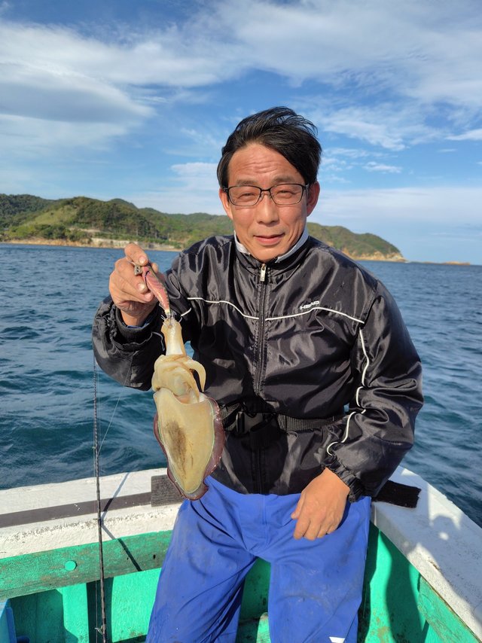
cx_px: 241
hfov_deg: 58.9
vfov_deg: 73.9
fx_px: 427
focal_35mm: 23
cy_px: 322
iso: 50
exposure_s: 1/2350
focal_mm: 5.6
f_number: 1.9
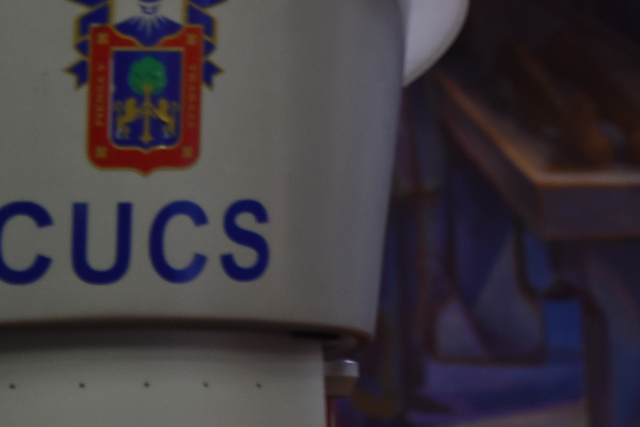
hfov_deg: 7.1
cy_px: -202
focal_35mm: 289
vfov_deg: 4.7
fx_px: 5138
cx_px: 139
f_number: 4
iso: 1600
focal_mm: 95
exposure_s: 1/20
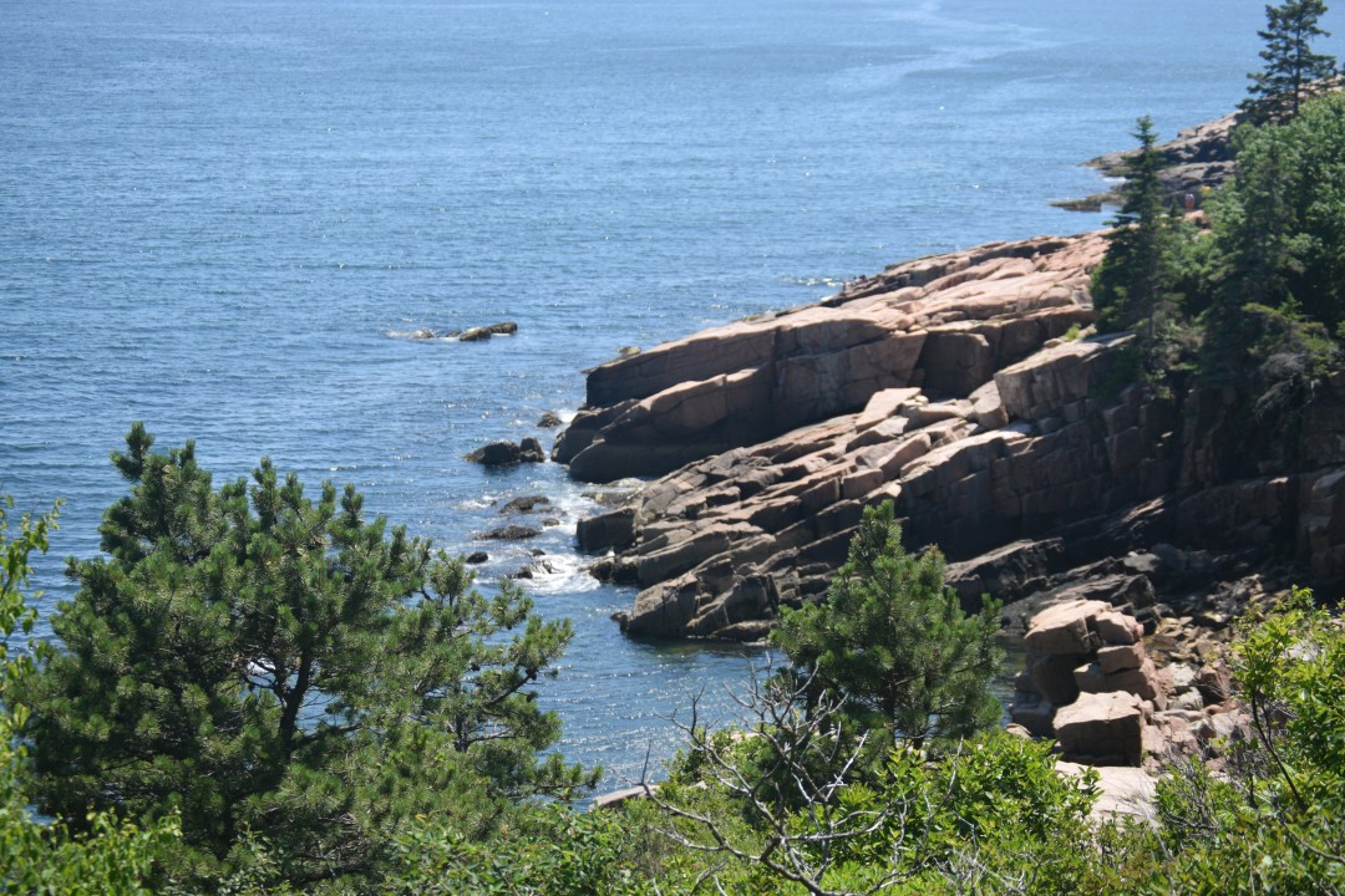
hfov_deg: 24.6
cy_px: 448
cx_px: 672
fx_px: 3082
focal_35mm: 82
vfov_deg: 16.6
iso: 100
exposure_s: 1/640
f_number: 4
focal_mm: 55
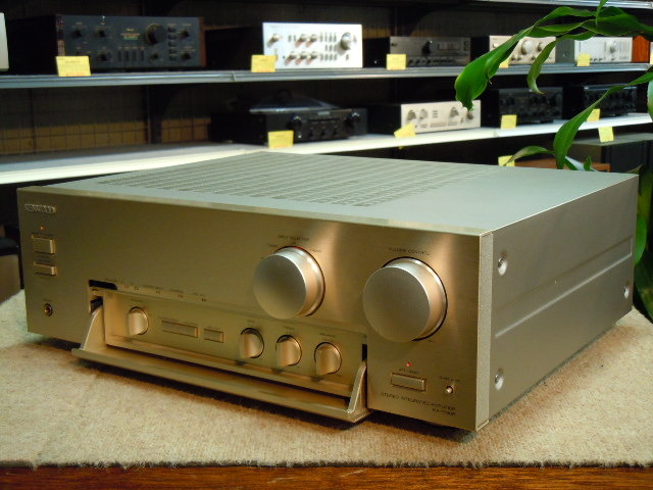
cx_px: 326
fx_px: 981
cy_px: 245
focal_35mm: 52
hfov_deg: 36.8
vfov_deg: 28.0
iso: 400
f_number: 3.9
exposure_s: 1/15
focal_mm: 9.3
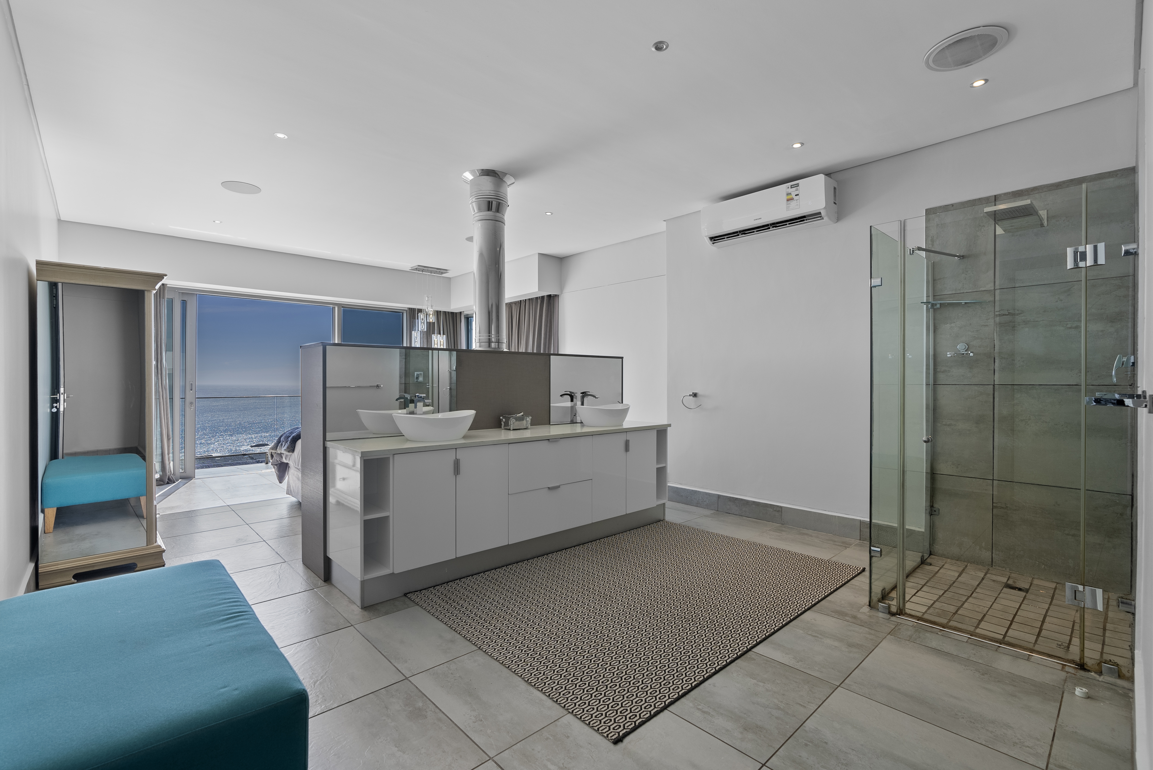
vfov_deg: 73.8
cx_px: 576
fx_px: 513
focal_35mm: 16
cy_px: 385
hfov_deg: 96.7
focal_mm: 16
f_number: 6.3
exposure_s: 1/25
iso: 320
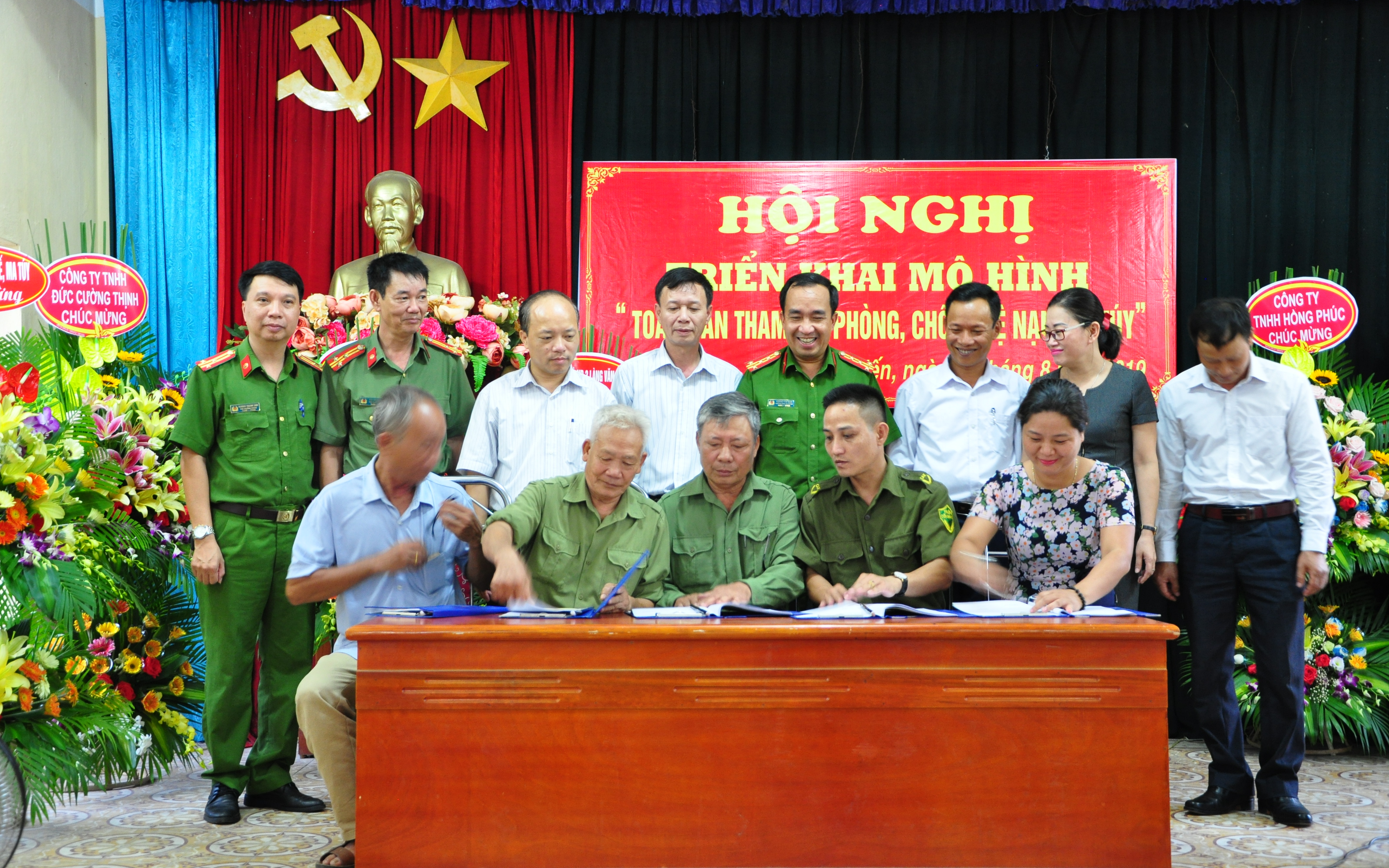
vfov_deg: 28.0
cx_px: 696
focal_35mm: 46
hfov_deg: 43.5
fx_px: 1741
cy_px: 436
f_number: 4.2
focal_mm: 30
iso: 800
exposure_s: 1/13
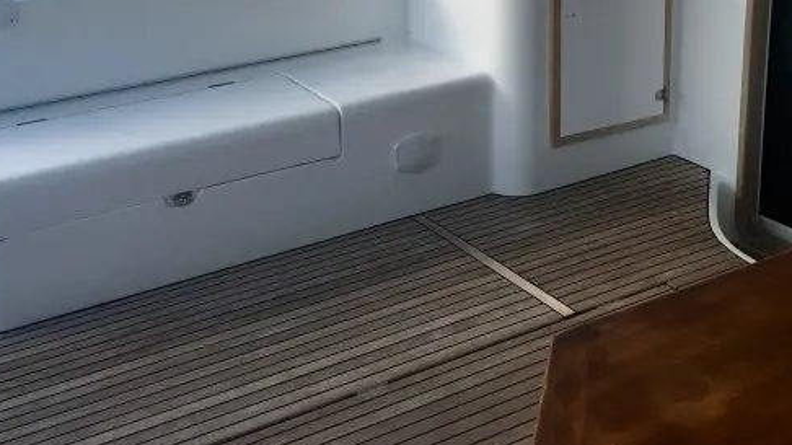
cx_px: 375
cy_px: -20
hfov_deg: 39.9
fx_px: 1092
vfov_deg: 22.0
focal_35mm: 52
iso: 25
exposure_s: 1/927
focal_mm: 4.15
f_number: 2.2
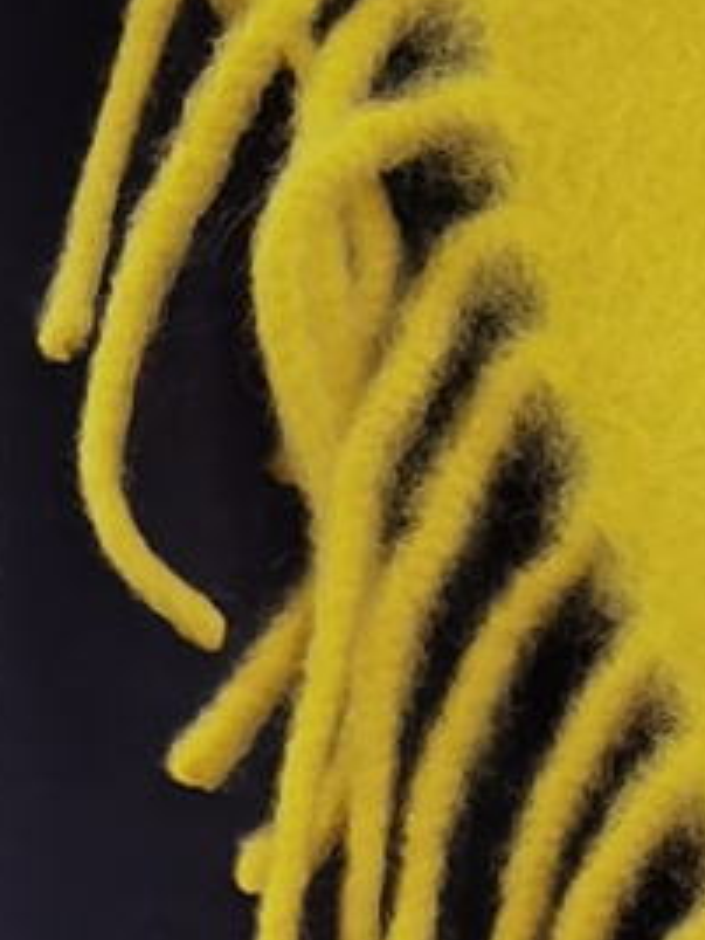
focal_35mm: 215
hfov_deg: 6.2
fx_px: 5838
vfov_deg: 8.5
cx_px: 2332
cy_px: 2099
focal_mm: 6.71
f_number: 1.9
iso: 50
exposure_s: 1/462
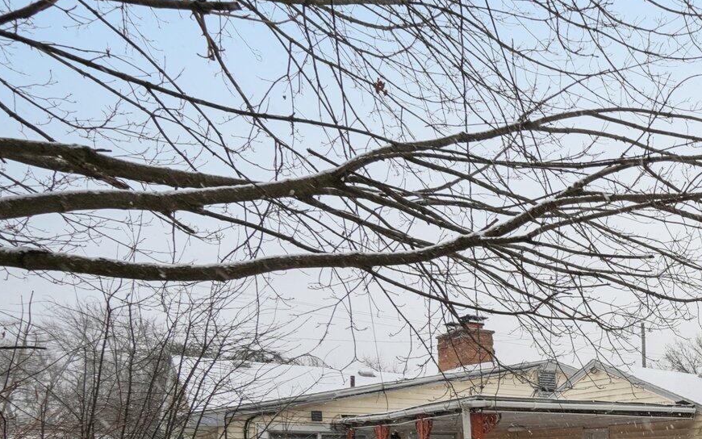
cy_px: 481
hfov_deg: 41.3
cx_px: 797
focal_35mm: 36
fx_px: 689
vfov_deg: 31.4
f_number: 8
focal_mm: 10
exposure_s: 1/125
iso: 100
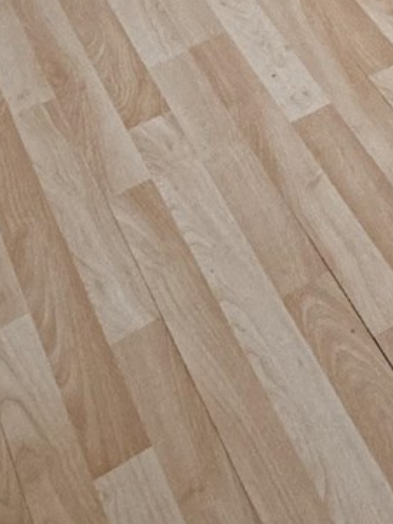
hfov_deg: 15.5
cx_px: 582
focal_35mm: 88
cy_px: -374
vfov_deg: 18.3
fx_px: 1333
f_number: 2.2
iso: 200
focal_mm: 2.22
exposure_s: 1/120
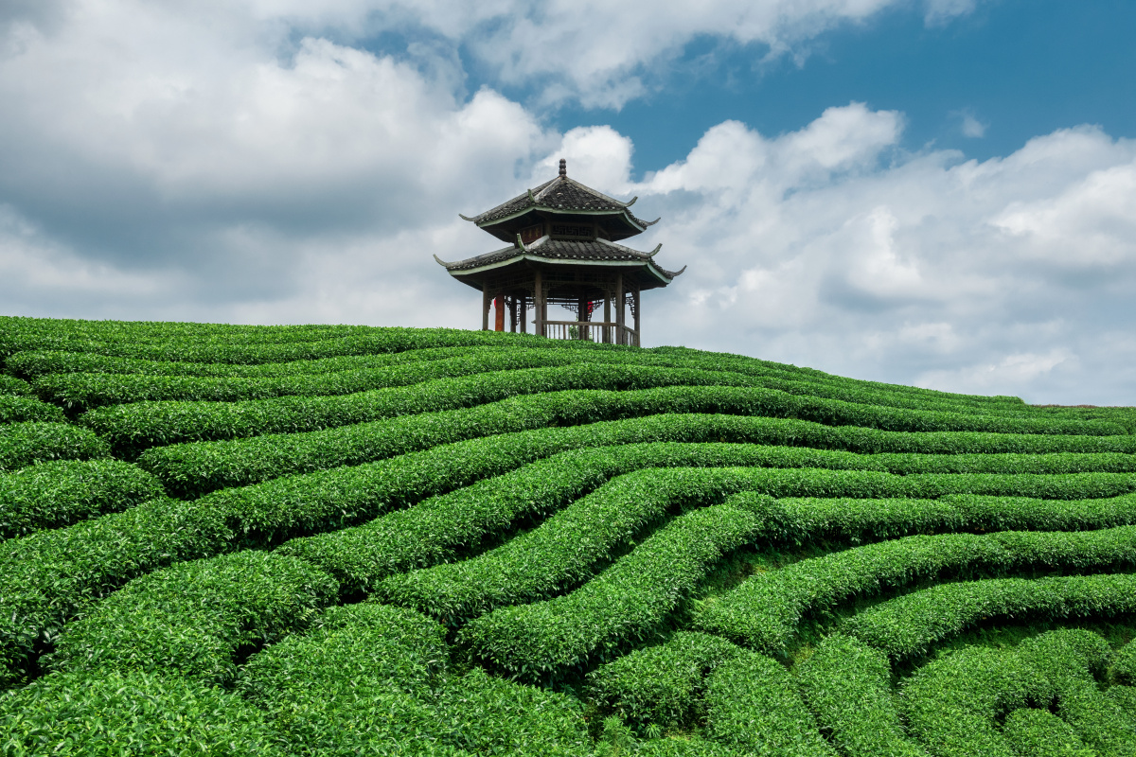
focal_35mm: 32
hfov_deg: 58.7
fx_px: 1010
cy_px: 378
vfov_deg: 41.1
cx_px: 568
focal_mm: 32
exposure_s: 1/2000
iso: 800
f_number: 9
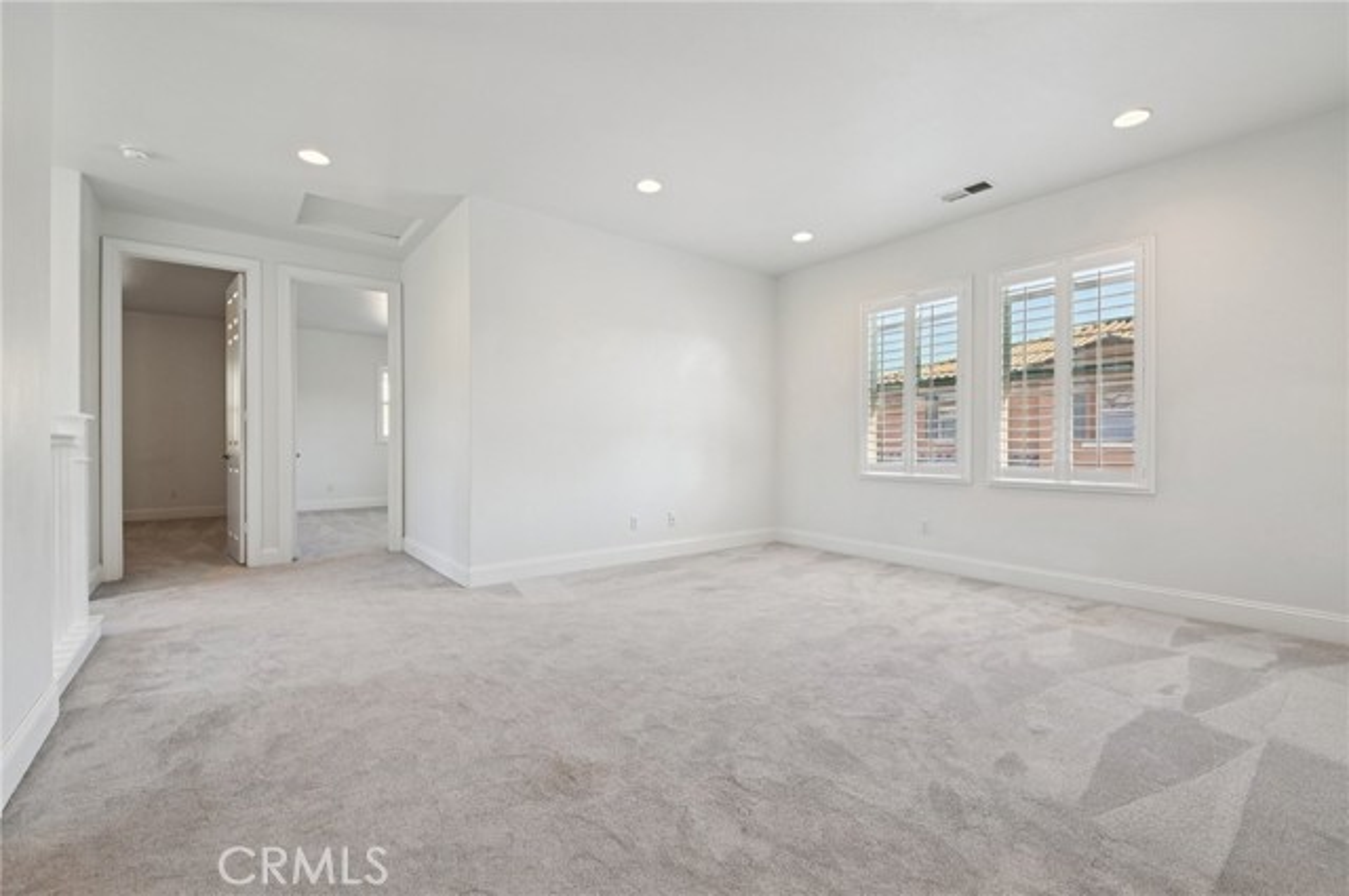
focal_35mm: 15
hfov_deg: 100.5
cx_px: 674
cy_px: 448
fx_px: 561
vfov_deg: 77.2
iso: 250
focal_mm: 15
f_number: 8
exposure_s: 1/13
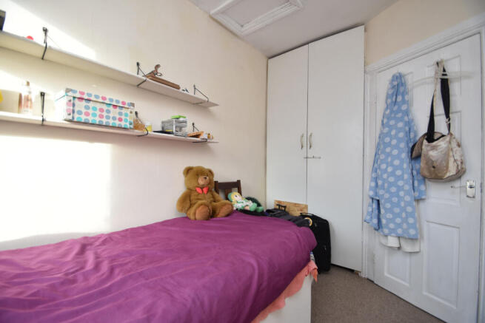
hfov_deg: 100.4
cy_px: 162
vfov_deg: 77.4
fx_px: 202
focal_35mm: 15
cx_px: 242
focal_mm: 10
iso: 400
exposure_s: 1/250
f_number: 4
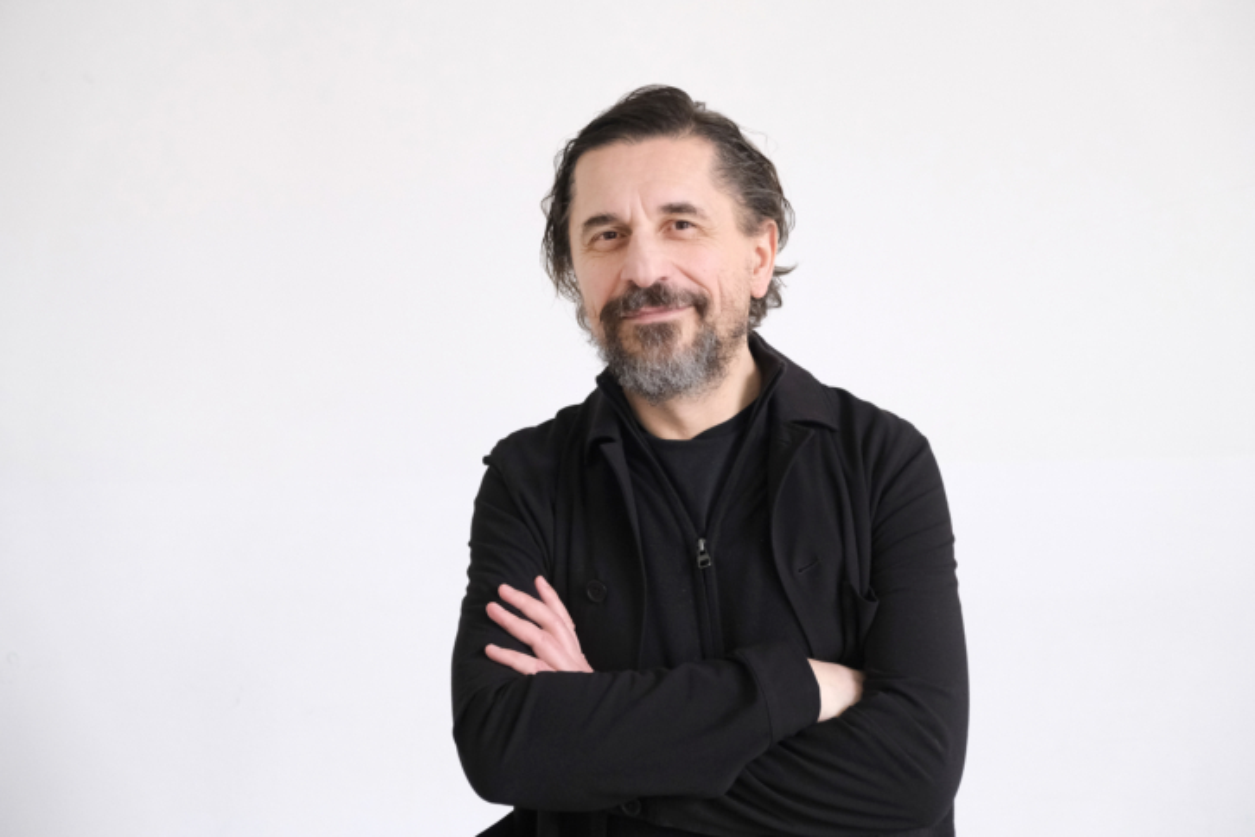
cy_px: 418
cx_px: 628
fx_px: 2126
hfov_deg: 32.9
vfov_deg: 22.3
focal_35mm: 61
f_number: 4
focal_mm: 40.7
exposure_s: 1/120
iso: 2000
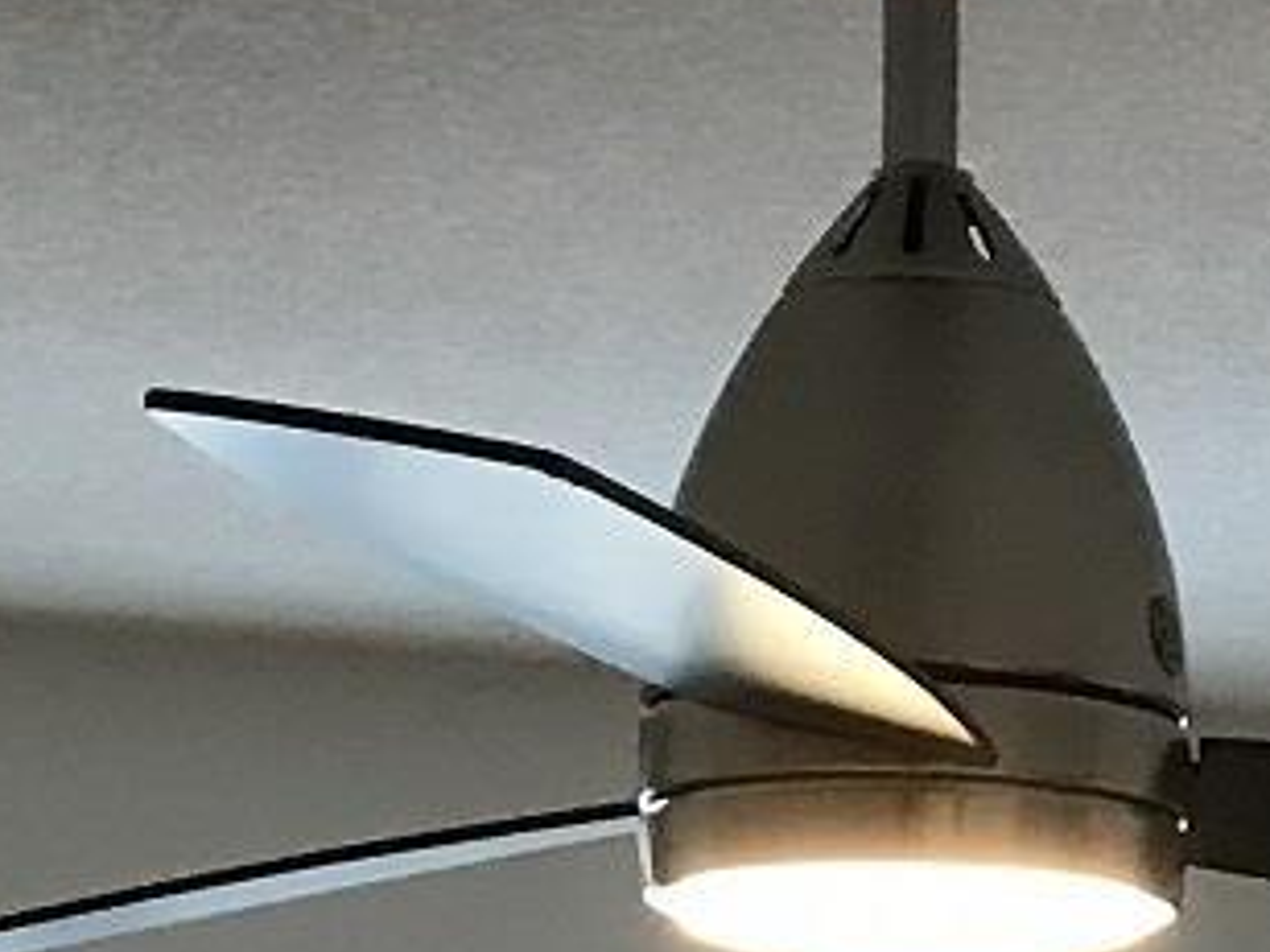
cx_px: 1398
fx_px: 6714
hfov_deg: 10.7
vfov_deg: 7.3
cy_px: 2732
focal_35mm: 183
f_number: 1.8
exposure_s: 1/30
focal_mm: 3.99
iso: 32
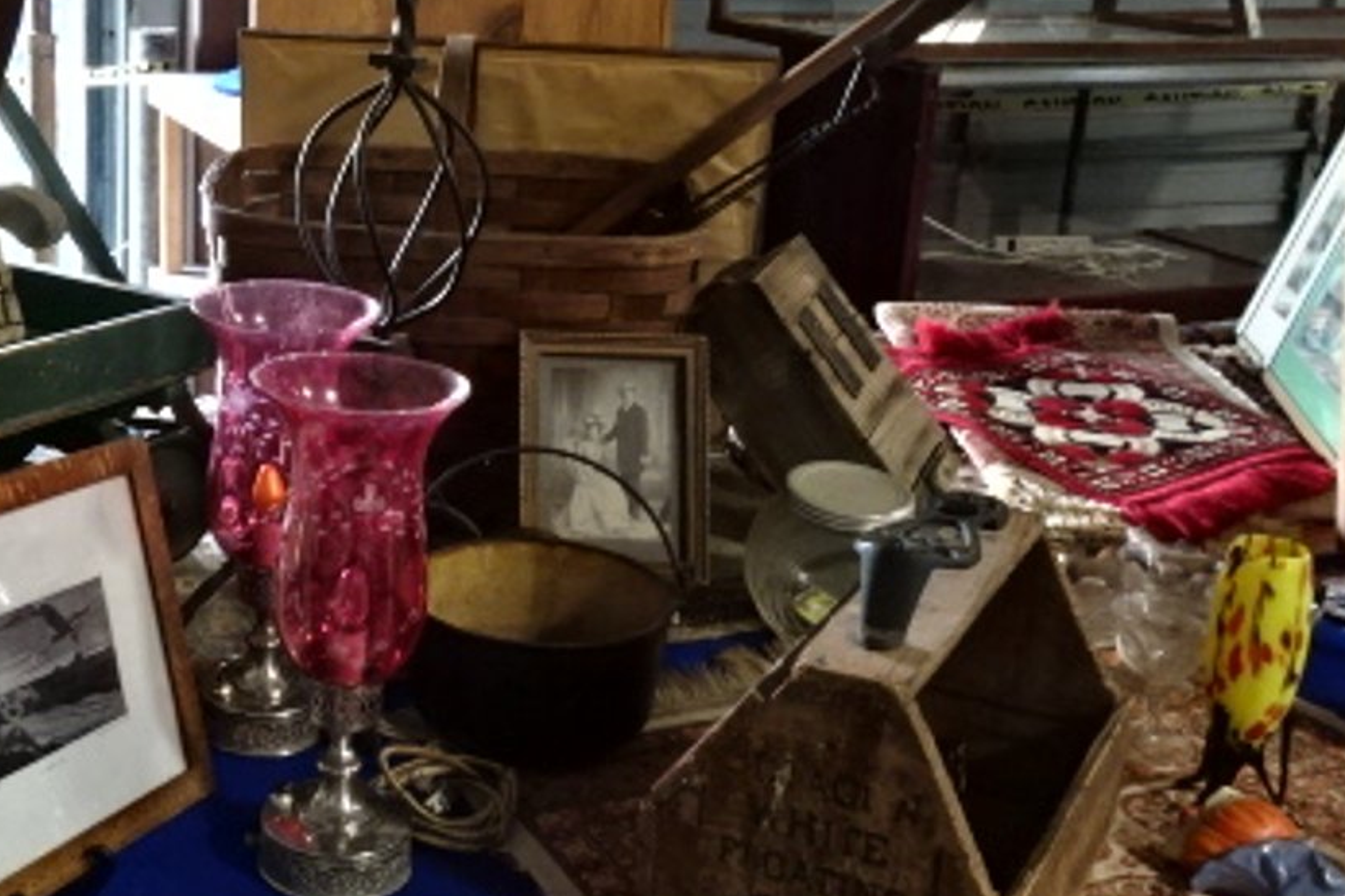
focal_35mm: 46
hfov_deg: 41.4
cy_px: 328
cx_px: 325
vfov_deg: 29.1
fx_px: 1718
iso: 500
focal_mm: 4.1
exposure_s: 1/30
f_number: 3.5
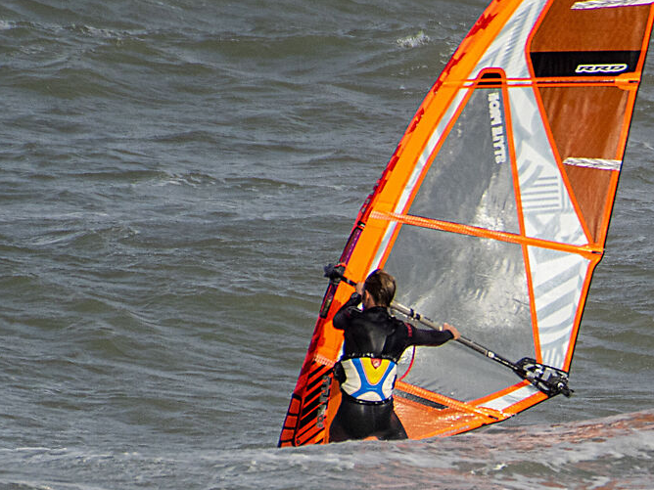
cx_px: 757
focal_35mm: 2420
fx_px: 45721
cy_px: 594
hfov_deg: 0.8
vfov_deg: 0.6
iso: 500
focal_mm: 700
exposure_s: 1/1250
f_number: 9
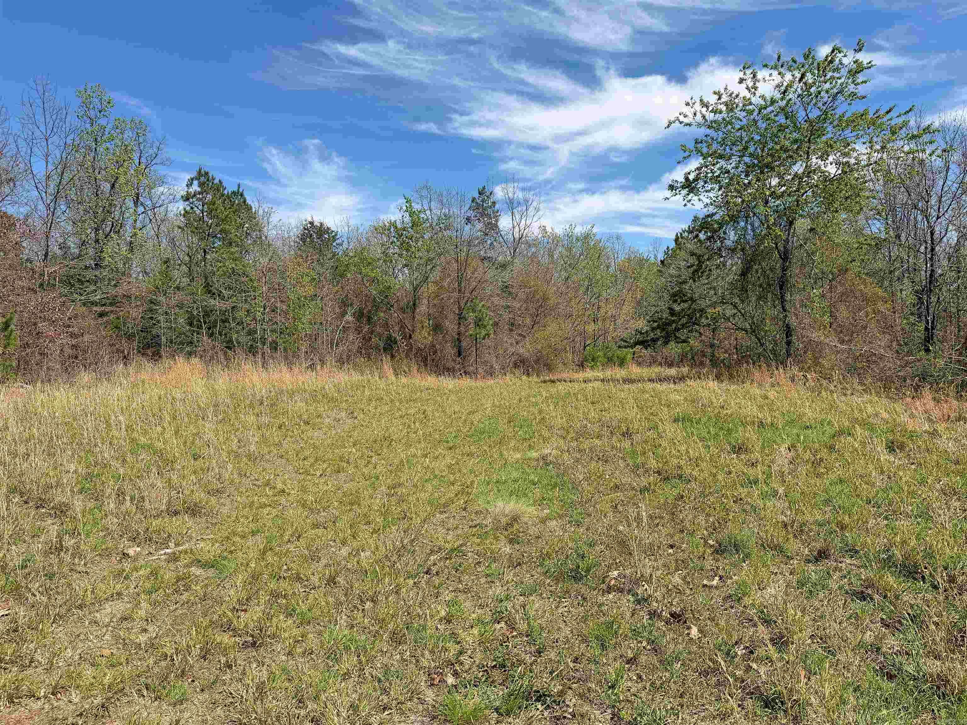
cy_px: 362
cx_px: 484
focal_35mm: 24
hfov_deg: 71.6
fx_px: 670
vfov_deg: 56.8
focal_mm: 6.76
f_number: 1.78
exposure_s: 1/5319
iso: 80
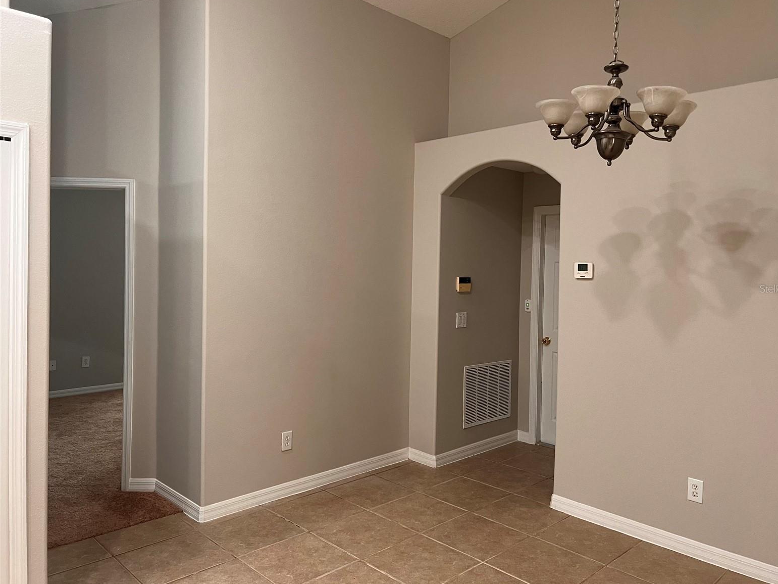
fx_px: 607
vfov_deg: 51.4
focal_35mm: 27
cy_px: 288
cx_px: 403
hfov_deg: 65.3
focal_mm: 5.7
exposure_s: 1/60
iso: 160
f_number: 1.5
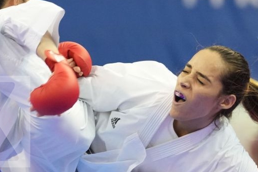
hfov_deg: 3.6
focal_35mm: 575
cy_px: 122
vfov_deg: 2.4
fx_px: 4121
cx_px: 154
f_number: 2.8
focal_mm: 164
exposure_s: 1/1000
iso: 4000
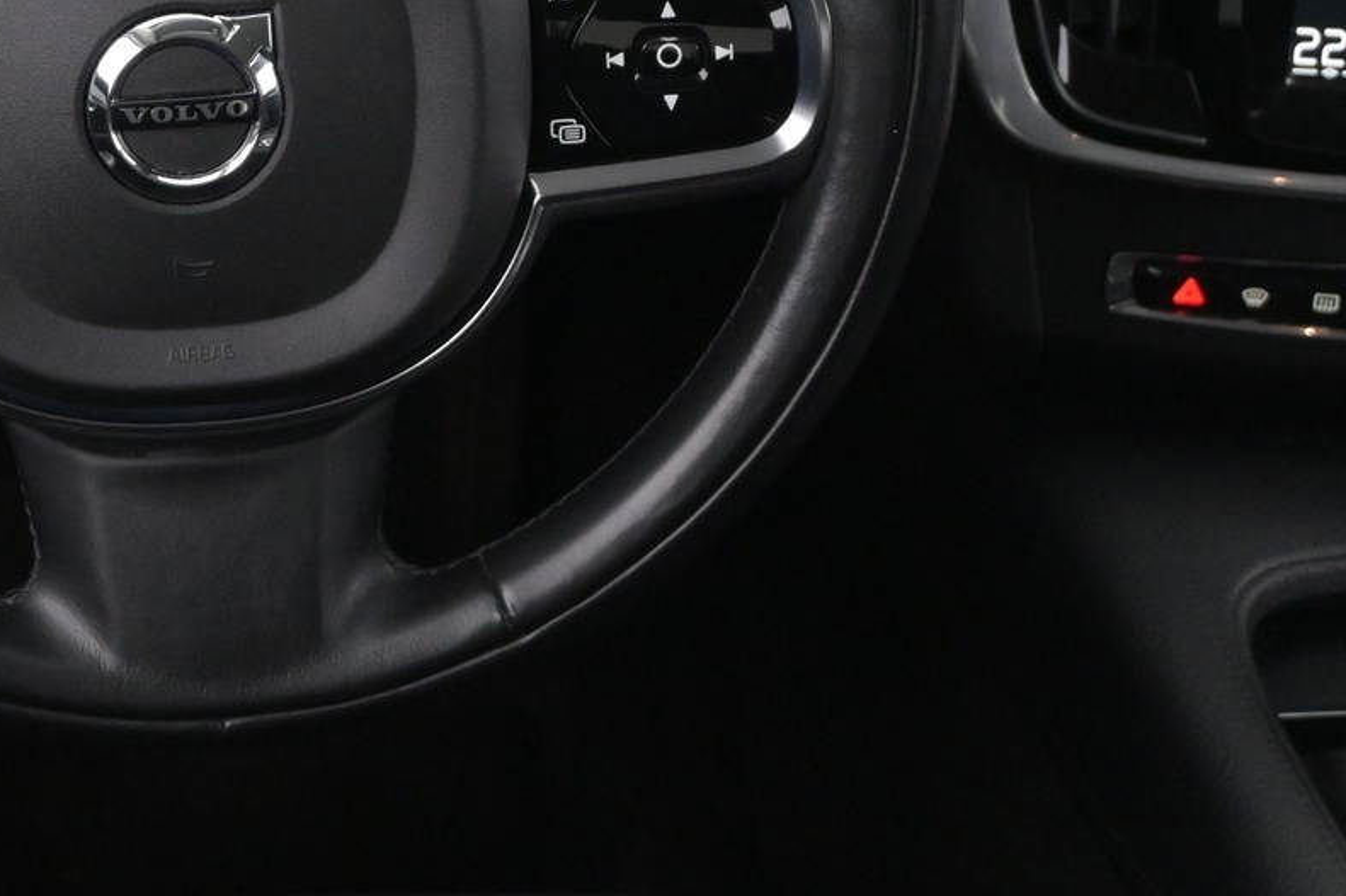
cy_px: 60
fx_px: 3159
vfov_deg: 15.9
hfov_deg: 23.5
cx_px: 168
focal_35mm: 85
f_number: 4.5
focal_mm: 27.5
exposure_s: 1/40
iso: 4500
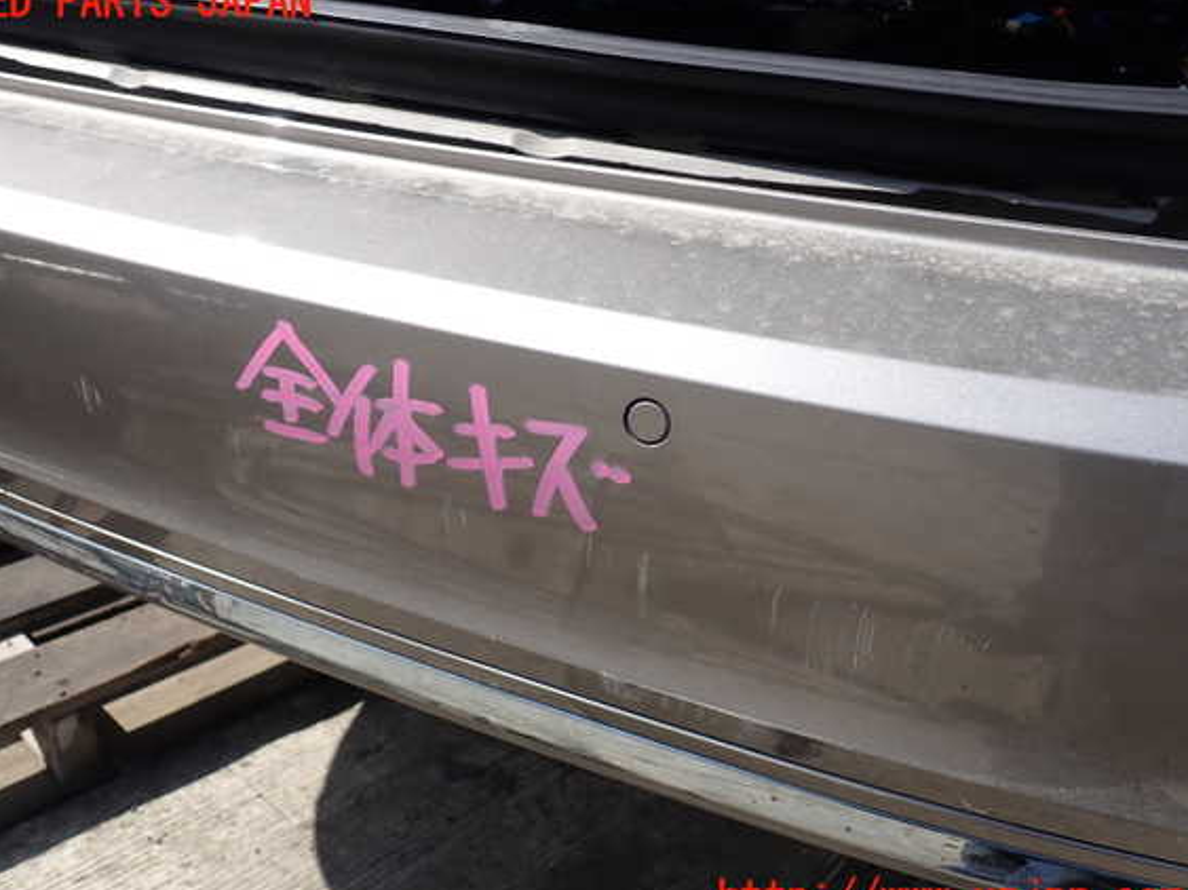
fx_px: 1098
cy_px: 451
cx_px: 561
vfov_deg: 44.1
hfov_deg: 56.8
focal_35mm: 32
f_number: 3.2
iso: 100
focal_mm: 5.4
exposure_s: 1/800
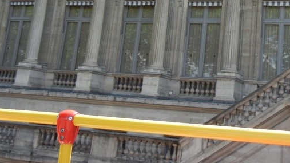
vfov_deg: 17.6
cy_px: -20
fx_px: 507
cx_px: 212
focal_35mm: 66
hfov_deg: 31.4
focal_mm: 5.4
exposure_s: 1/415
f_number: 3.5
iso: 160
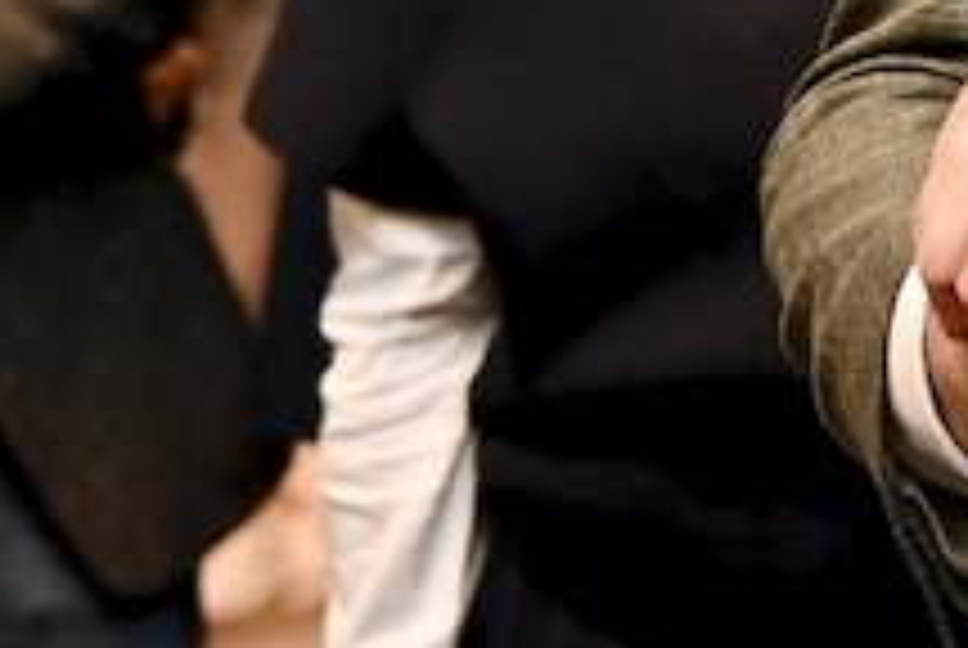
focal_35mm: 138
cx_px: 1679
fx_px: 3716
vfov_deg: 9.4
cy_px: -610
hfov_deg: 13.5
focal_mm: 29
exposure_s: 1/100
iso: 560
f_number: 2.8
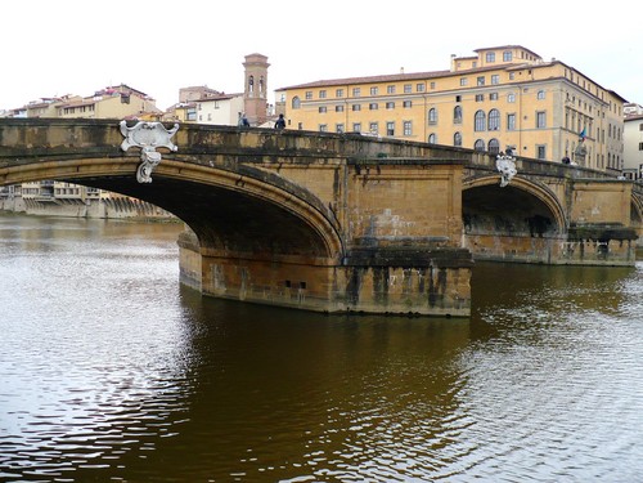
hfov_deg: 50.1
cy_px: 242
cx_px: 322
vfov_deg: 38.7
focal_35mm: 37
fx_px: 687
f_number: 2.8
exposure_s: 1/200
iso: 100
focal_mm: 6.1
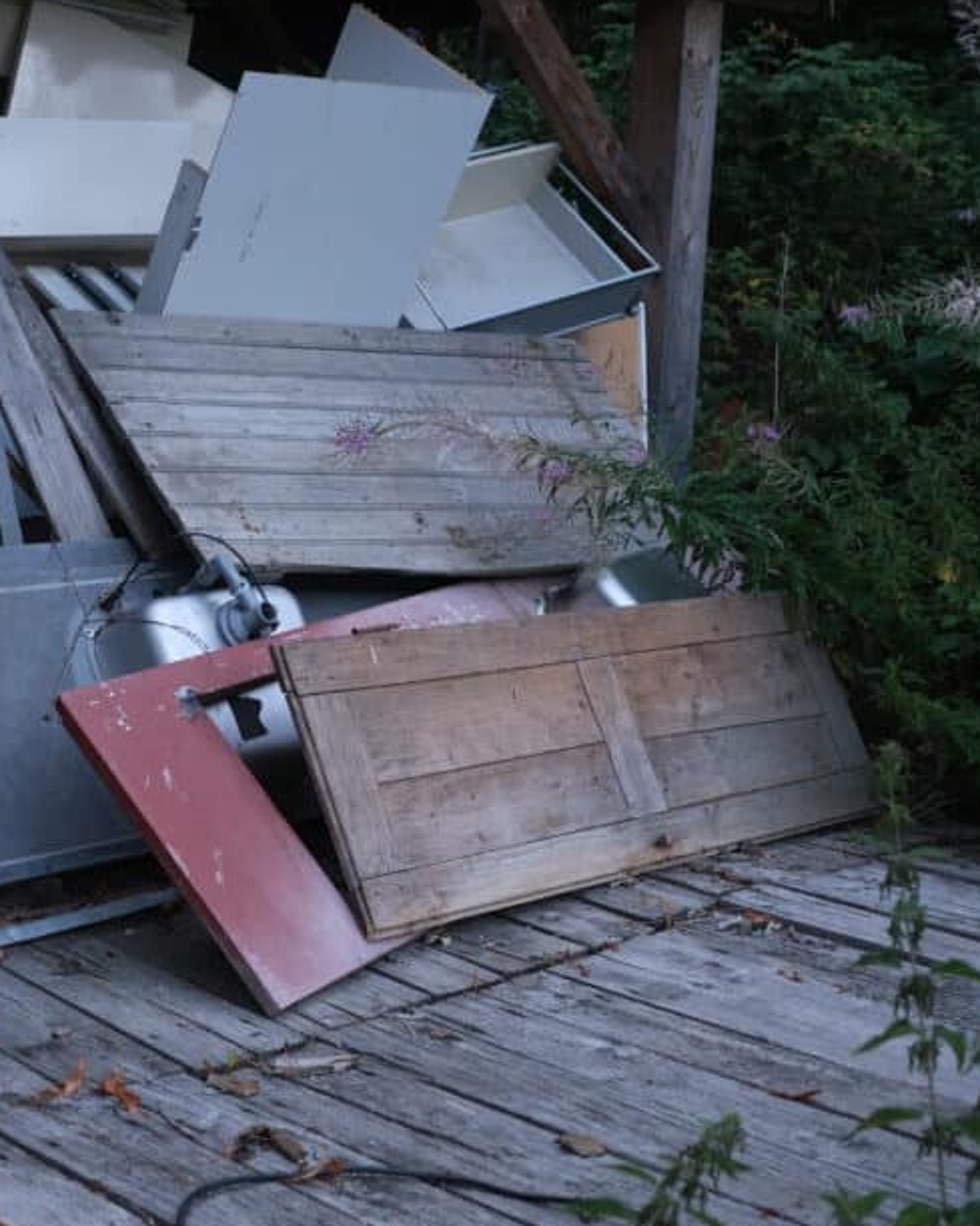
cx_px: 142
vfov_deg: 34.1
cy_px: 546
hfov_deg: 26.9
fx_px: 1996
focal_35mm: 55
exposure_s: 1/250
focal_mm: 23
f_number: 2
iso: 200
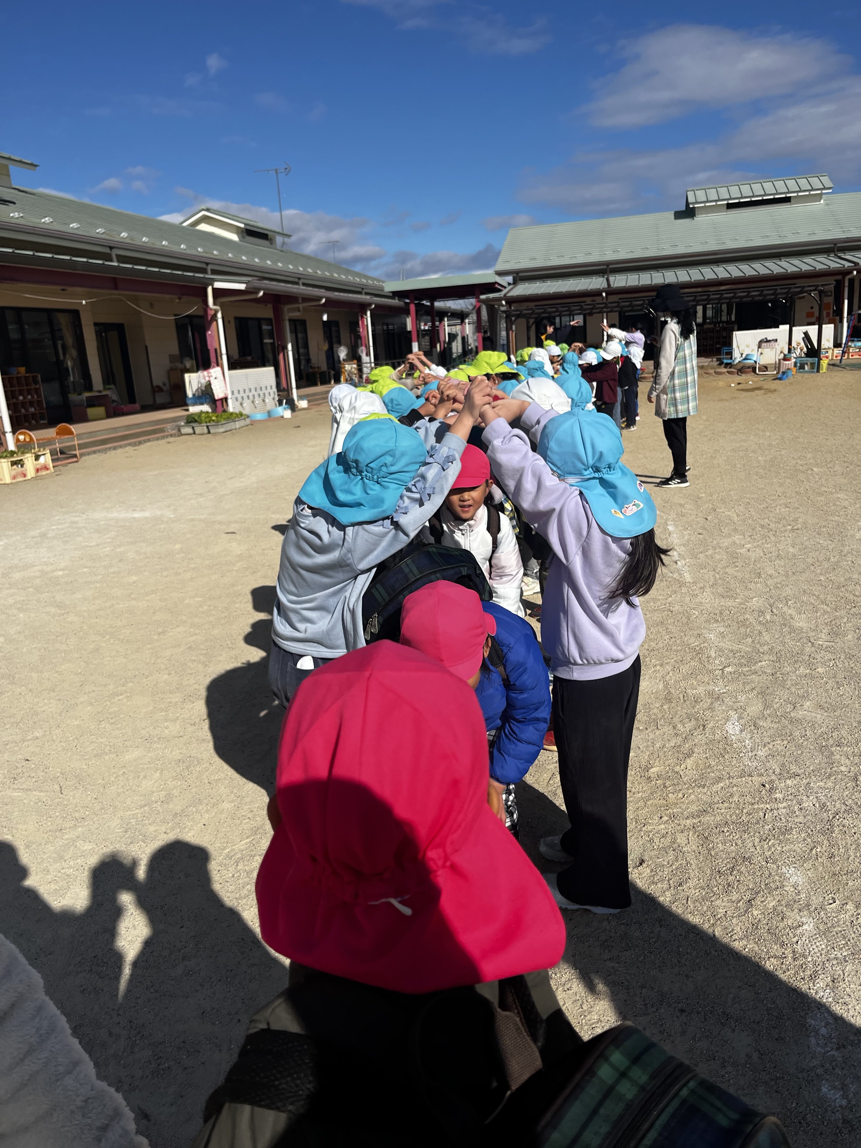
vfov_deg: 67.3
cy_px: 574
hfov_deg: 53.1
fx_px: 862
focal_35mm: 26
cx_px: 430
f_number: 1.6
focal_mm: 5.1
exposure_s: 1/7353
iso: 50
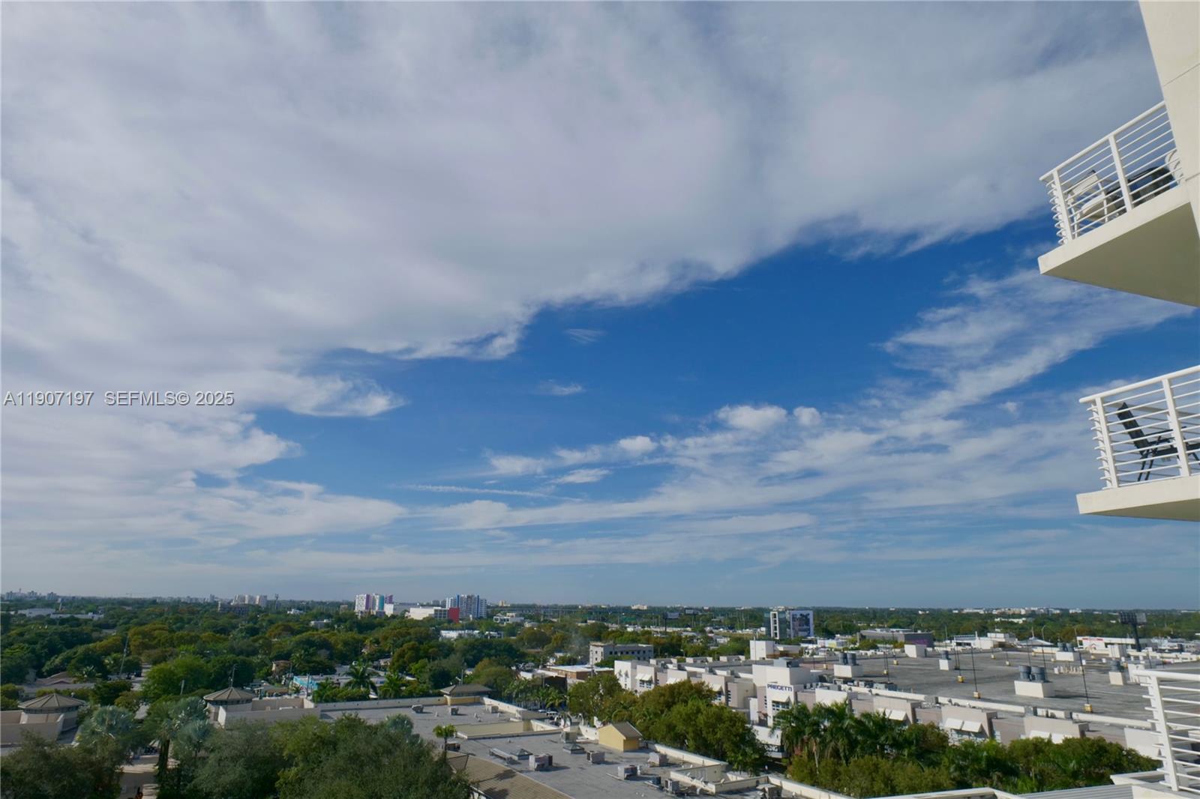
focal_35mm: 20
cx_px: 600
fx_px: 666
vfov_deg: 61.9
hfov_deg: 84.0
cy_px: 400
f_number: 11
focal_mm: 20
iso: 400
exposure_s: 1/1000
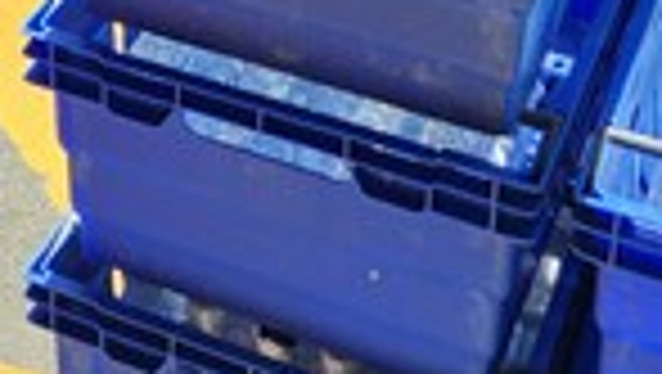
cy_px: -446
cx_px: -27
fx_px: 1792
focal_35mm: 102
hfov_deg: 20.2
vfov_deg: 10.6
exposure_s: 1/779
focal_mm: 5.4
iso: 20
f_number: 1.8
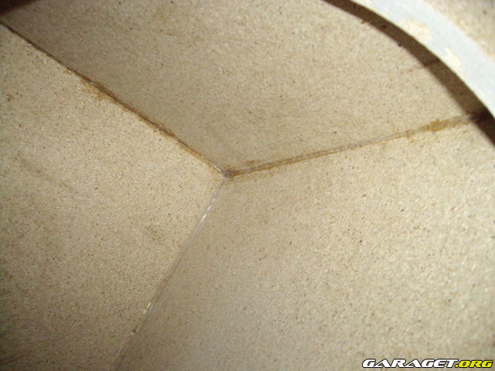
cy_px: 186
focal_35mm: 38
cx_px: 248
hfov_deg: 49.0
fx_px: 543
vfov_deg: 37.7
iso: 400
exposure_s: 1/40
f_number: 2.7
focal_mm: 6.2
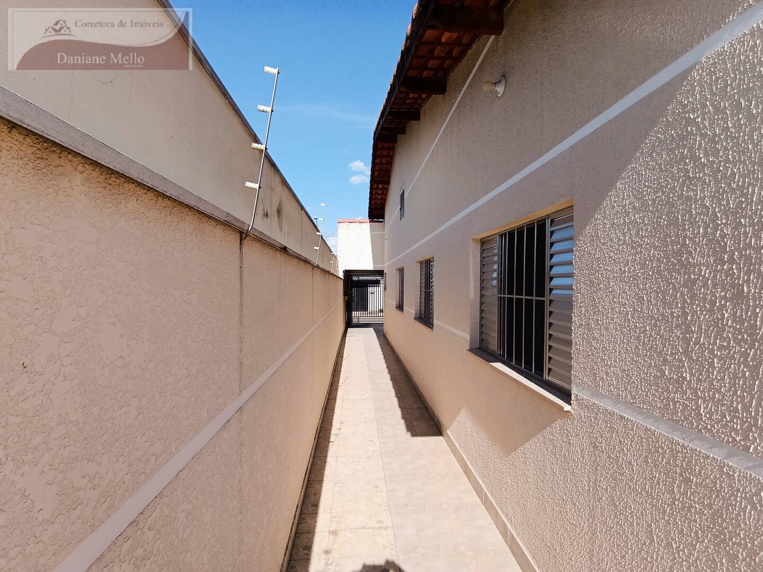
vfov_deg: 78.1
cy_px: 286
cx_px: 382
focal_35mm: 16
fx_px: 353
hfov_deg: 94.5
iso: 50
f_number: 2.2
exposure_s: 1/810
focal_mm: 1.65
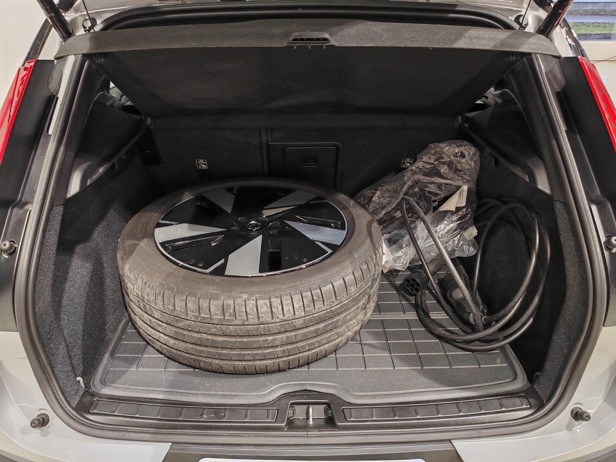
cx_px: 308
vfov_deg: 53.1
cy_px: 231
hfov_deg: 67.3
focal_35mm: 26
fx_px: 463
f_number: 1.6
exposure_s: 1/100
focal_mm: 5.4
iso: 320
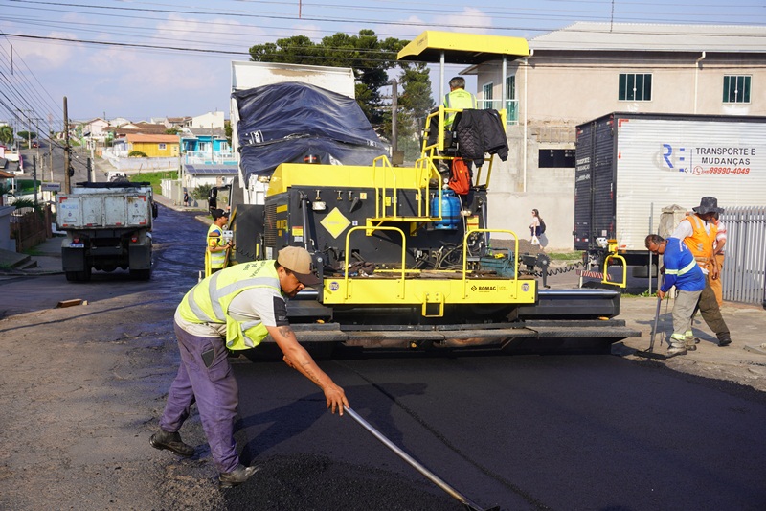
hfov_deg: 49.6
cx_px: 383
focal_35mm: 39
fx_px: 830
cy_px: 256
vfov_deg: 34.2
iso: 100
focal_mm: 26
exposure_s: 1/320
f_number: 6.3
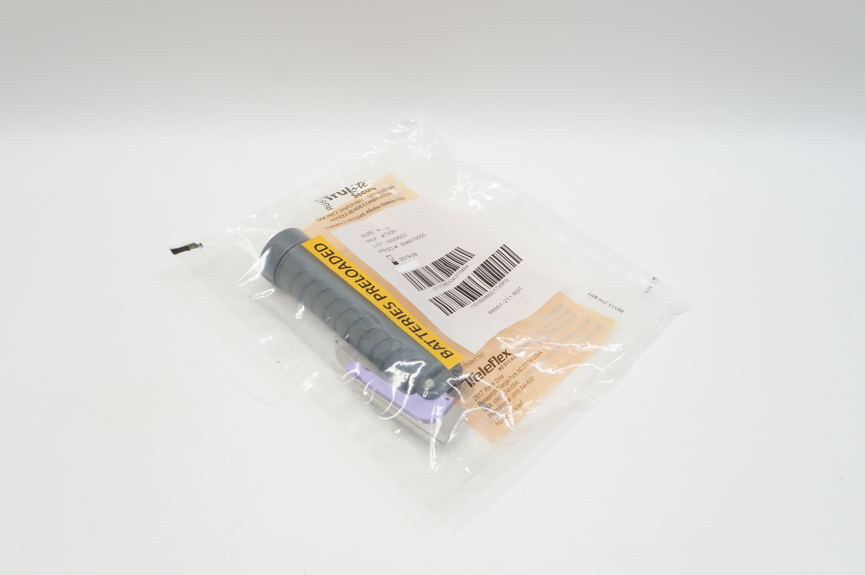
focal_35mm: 33
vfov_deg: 39.9
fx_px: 792
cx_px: 432
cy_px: 288
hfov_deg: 57.3
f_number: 7.1
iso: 400
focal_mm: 22
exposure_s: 1/50
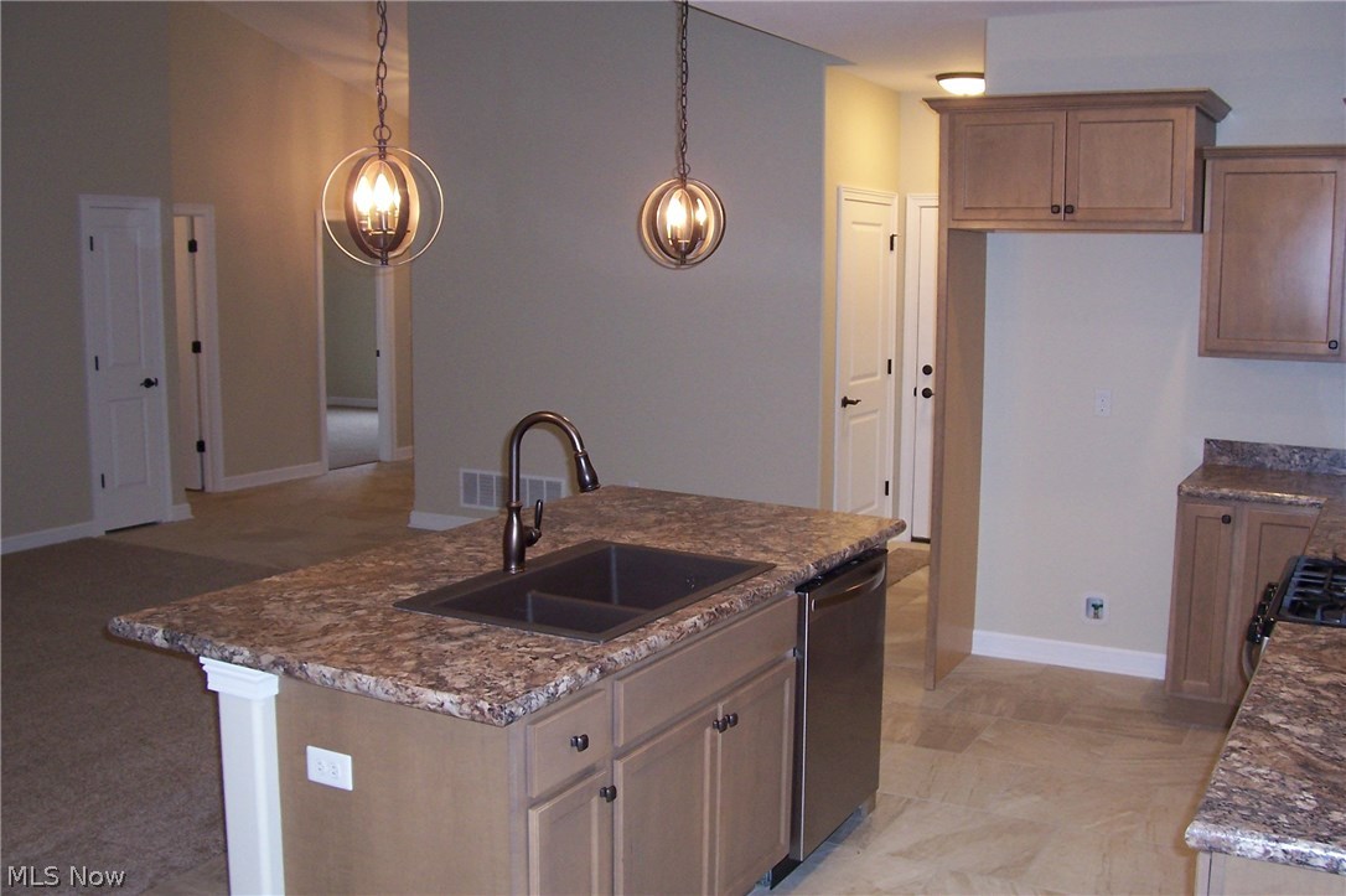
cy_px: 448
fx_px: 1271
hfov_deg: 55.8
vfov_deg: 38.8
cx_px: 673
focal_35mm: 34
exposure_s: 1/60
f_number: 2.7
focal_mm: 5.6
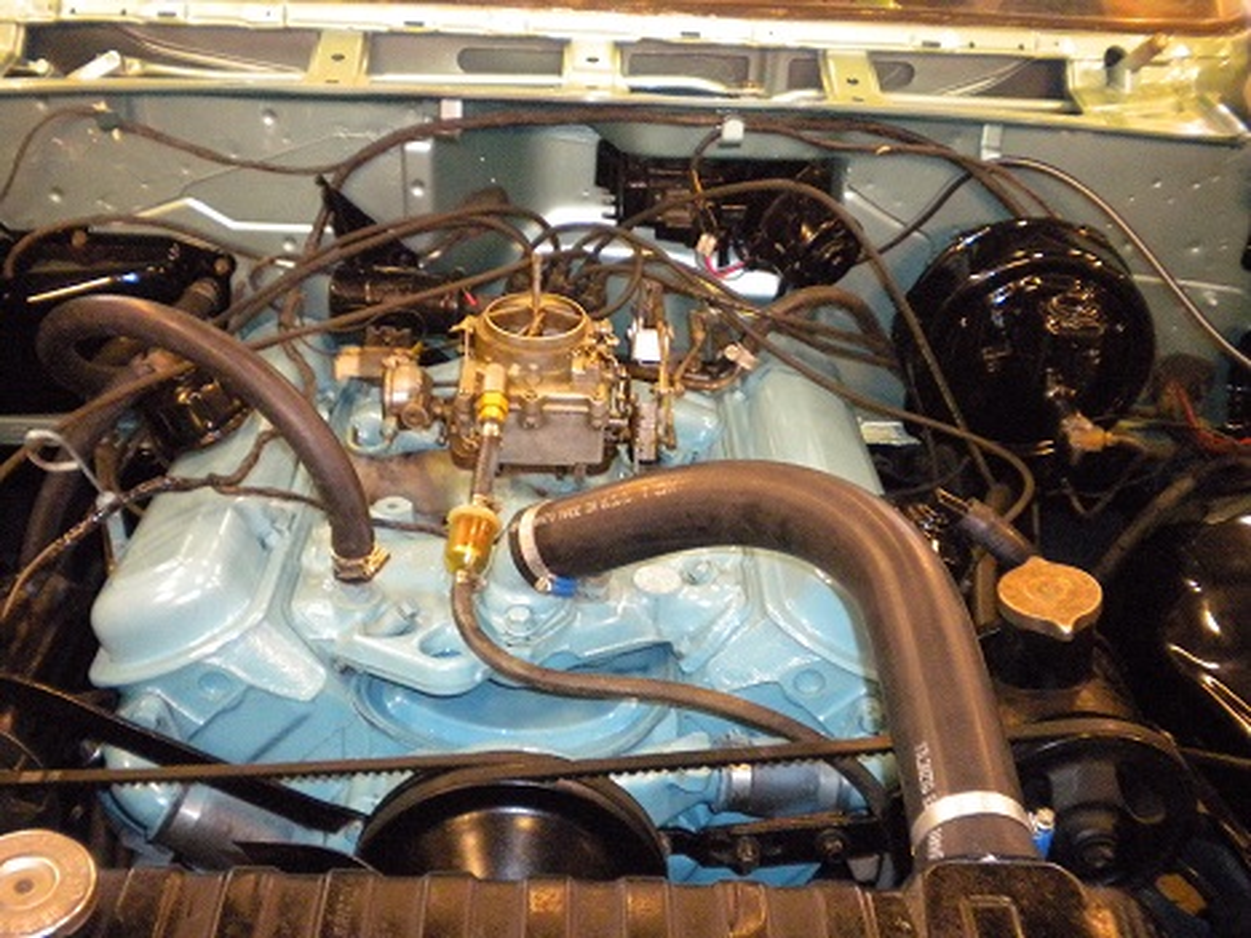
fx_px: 1482
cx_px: 626
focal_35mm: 41
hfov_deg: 45.8
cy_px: 469
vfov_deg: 35.1
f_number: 3.5
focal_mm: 7.4
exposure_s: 1/30
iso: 800
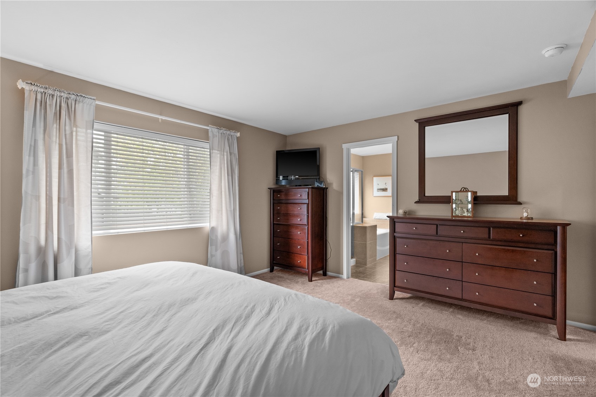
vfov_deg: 73.7
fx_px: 265
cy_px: 198
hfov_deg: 96.7
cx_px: 298
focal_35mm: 16
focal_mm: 16
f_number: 9
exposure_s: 1/3
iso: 640
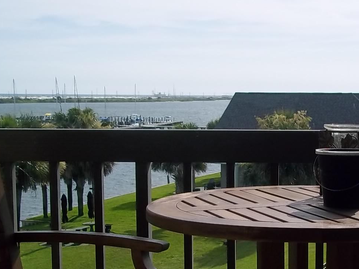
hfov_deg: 25.0
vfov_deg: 19.3
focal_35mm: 76
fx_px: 788
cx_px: 315
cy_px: 187
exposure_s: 1/250
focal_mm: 6.5
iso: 80
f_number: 8
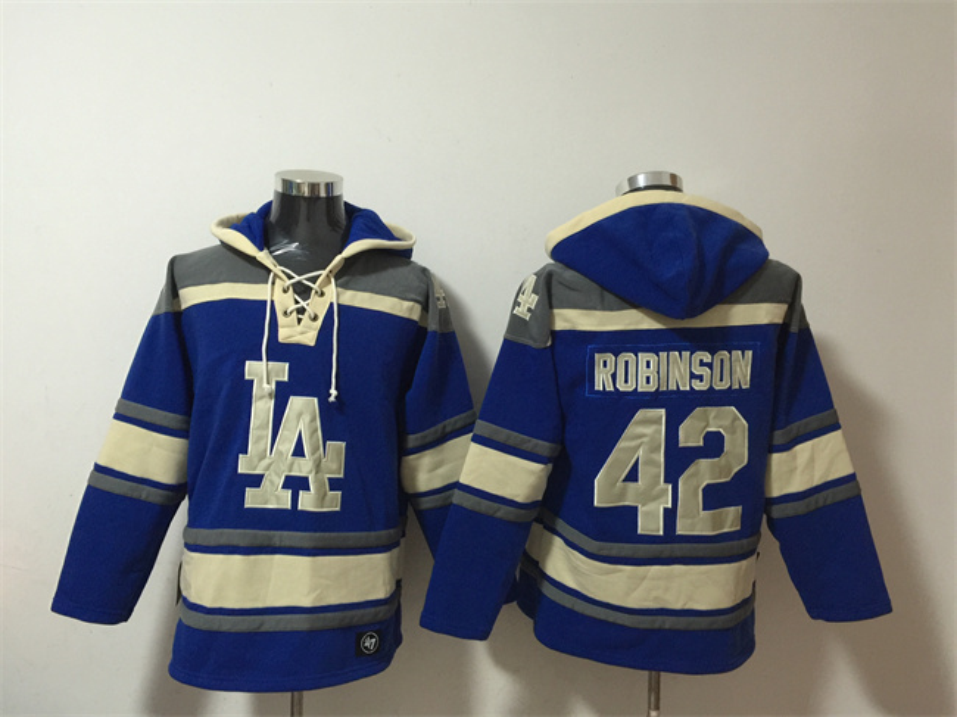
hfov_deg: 61.7
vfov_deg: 48.2
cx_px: 478
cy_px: 358
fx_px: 801
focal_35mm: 29
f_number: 2.2
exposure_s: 1/8
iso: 125
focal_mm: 4.15
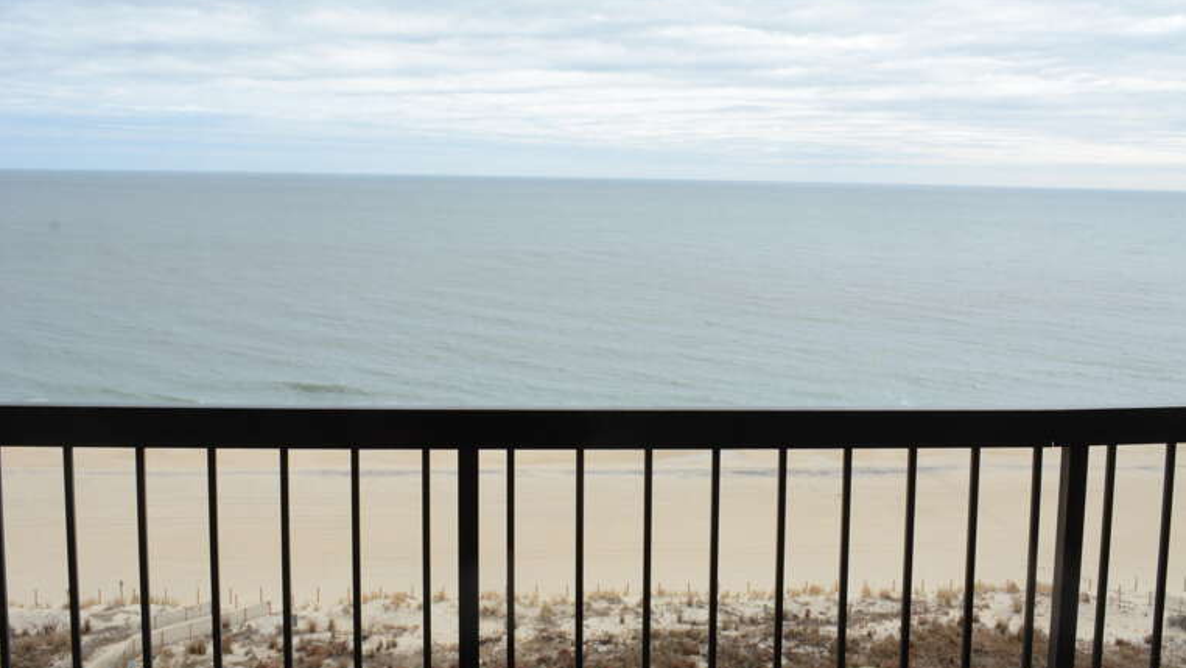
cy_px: 280
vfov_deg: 31.2
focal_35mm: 38
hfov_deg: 52.8
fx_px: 1195
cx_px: 596
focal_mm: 24
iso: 250
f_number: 16
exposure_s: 1/90
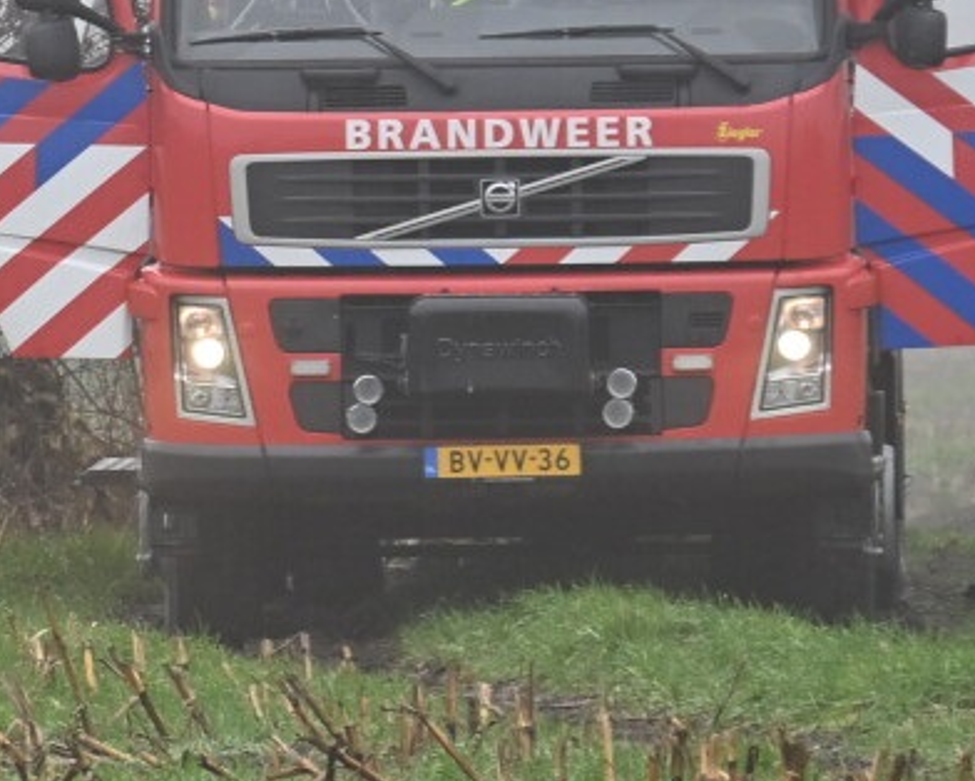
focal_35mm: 666
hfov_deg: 2.9
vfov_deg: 2.3
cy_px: 62
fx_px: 19228
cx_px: -602
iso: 400
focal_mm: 145
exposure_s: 1/125
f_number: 7.1
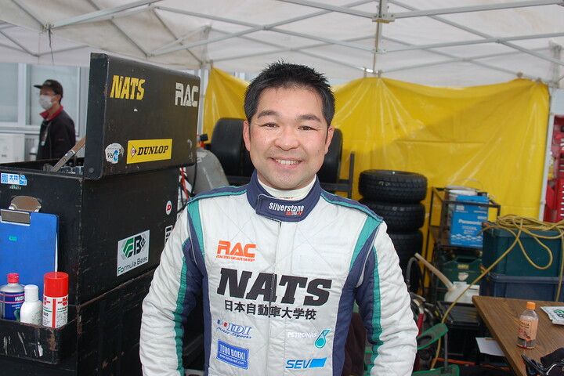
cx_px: 282
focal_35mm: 42
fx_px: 658
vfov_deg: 31.9
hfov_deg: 46.4
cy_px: 188
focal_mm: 28
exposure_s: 1/125
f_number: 5.6
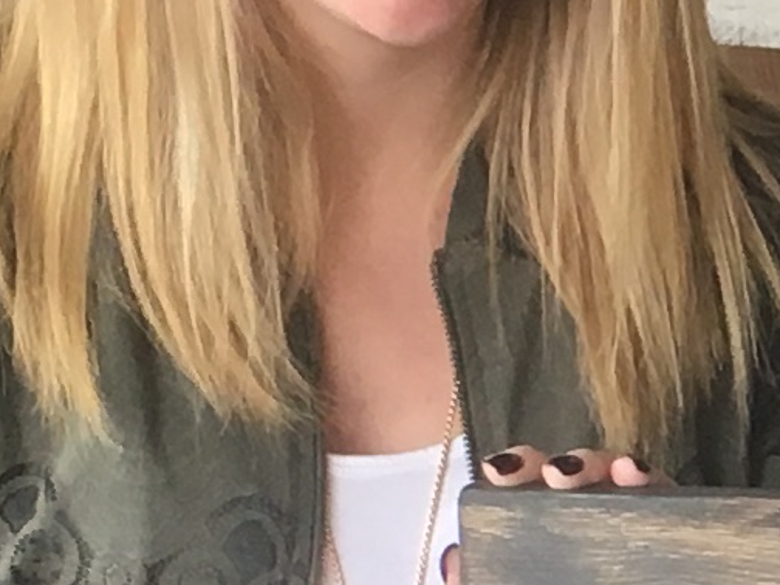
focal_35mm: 232
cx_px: 1497
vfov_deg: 6.3
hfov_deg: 8.2
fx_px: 5228
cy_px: 941
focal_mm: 4.15
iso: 25
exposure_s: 1/30
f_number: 2.2
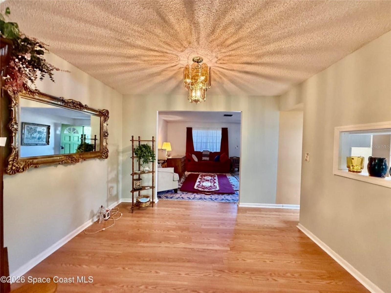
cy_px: 146
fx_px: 158
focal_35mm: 14
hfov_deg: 102.1
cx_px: 196
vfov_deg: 85.7
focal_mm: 2.22
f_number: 2.2
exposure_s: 1/120
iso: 640
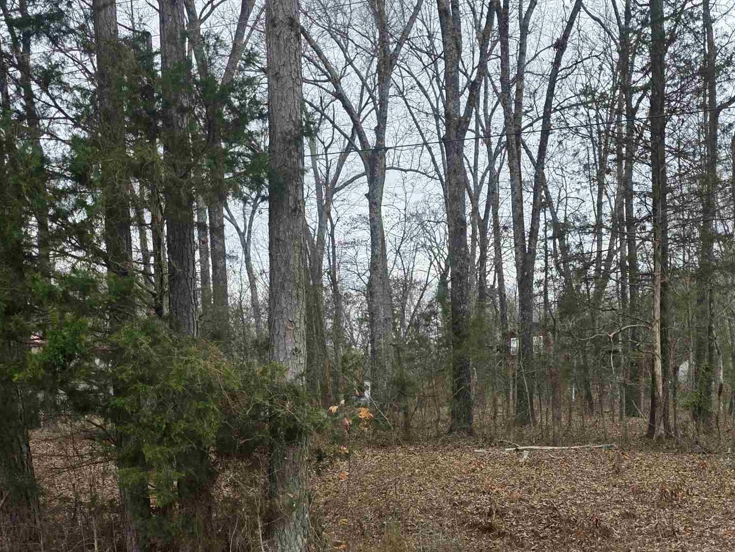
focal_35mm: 46
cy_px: 483
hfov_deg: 41.0
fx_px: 977
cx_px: 454
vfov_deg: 30.3
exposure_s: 1/359
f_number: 1.7
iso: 50
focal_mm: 6.3
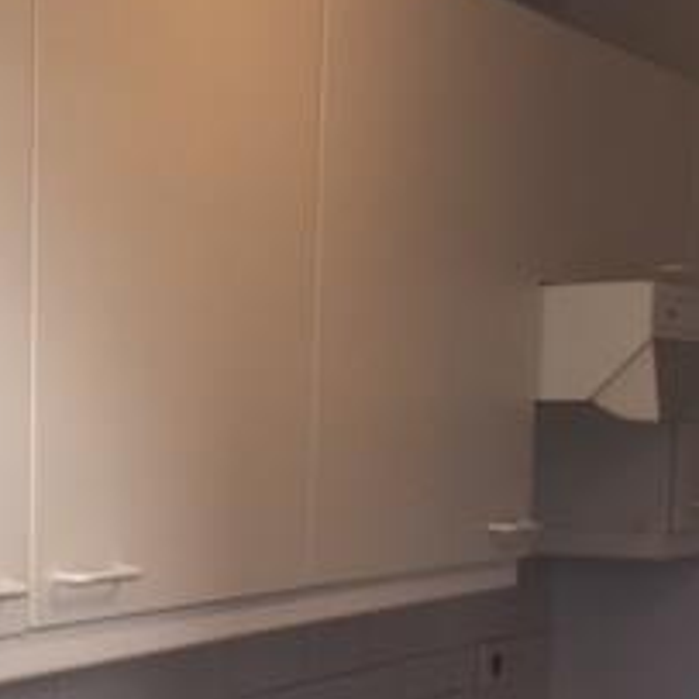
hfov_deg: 20.8
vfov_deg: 21.0
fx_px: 1851
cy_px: 616
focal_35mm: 81
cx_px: 21
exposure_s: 1/31
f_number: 2.2
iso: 32
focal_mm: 4.15
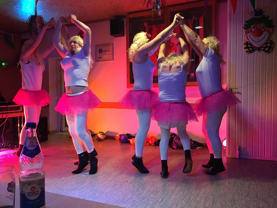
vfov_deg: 48.2
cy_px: 104
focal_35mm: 29
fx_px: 232
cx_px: 138
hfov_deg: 61.7
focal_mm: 4.15
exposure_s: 1/33
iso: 250
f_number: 2.2
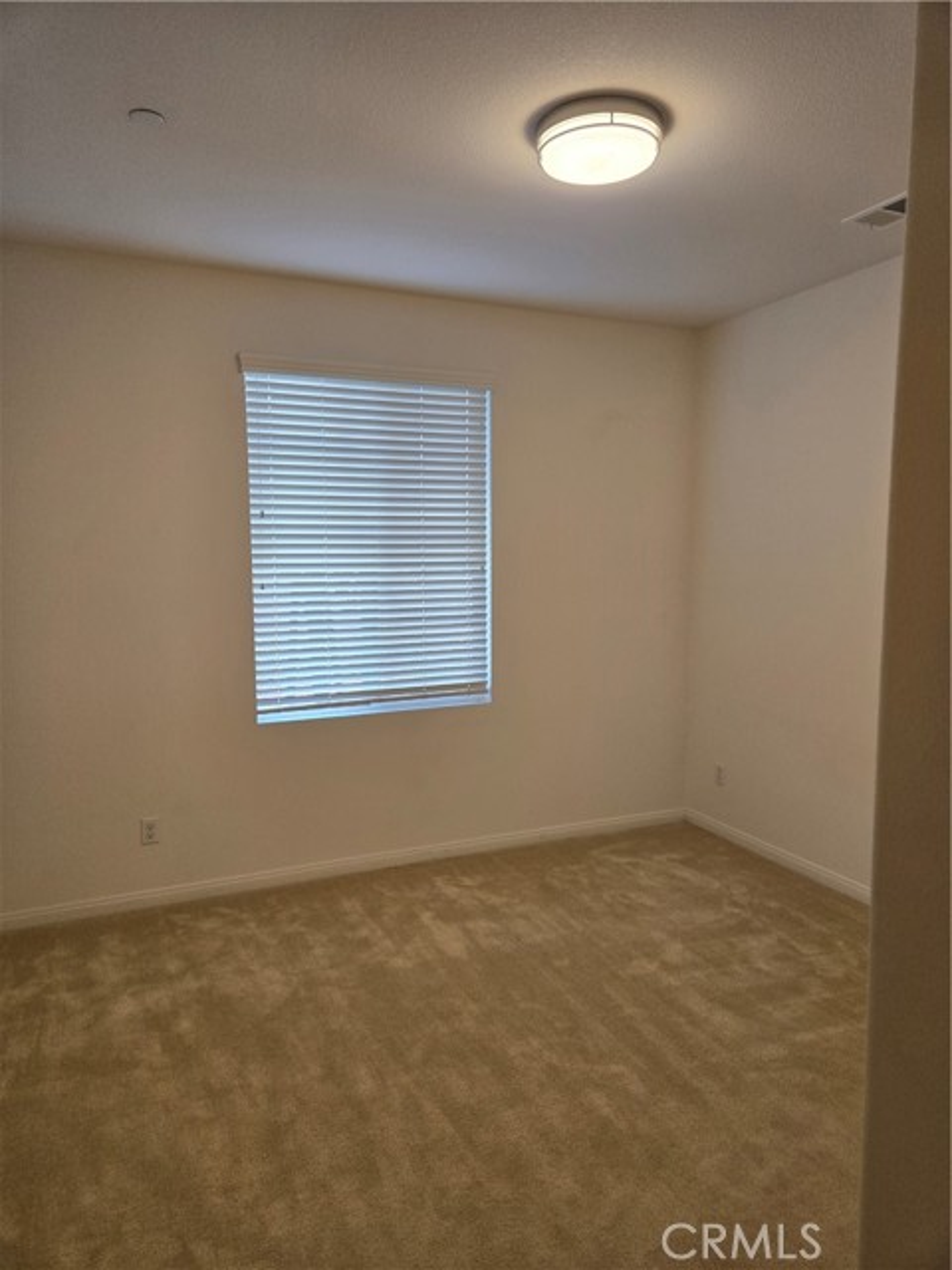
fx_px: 843
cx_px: 476
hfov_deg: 58.9
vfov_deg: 73.9
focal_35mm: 23
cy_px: 635
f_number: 1.8
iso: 100
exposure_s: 1/120
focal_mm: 5.4
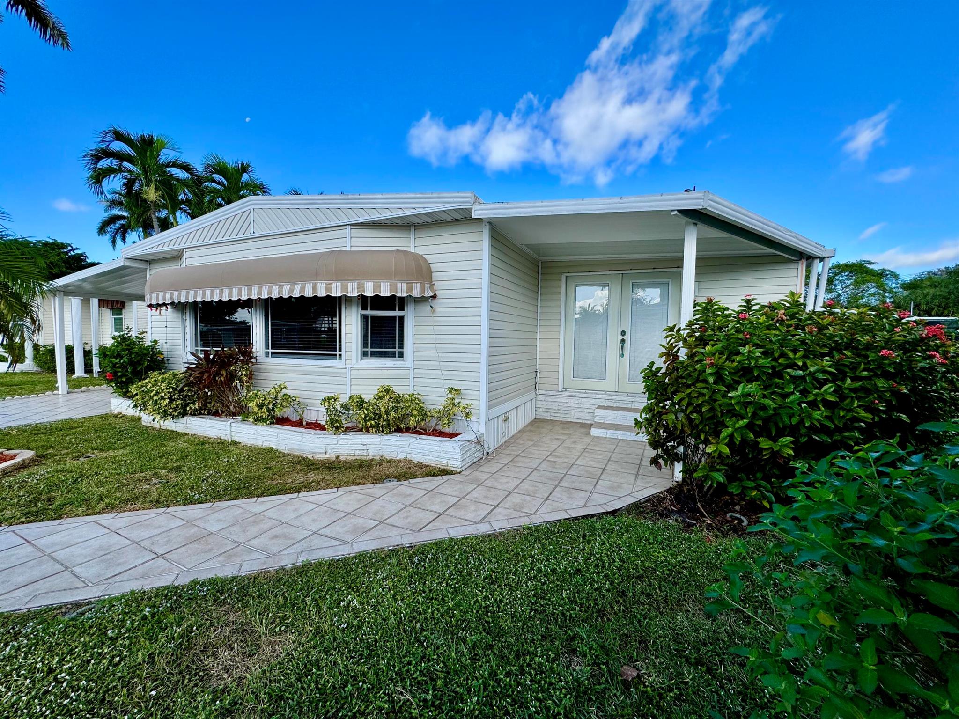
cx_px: 480
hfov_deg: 102.1
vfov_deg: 85.7
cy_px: 360
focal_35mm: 14
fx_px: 388
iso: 40
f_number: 2.2
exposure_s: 1/821
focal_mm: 2.22
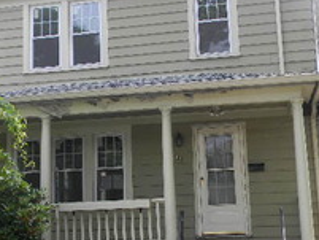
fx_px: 572
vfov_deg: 23.7
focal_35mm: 62
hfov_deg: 31.1
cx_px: 138
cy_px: 132
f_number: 3.7
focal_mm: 6.4
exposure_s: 1/122
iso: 80
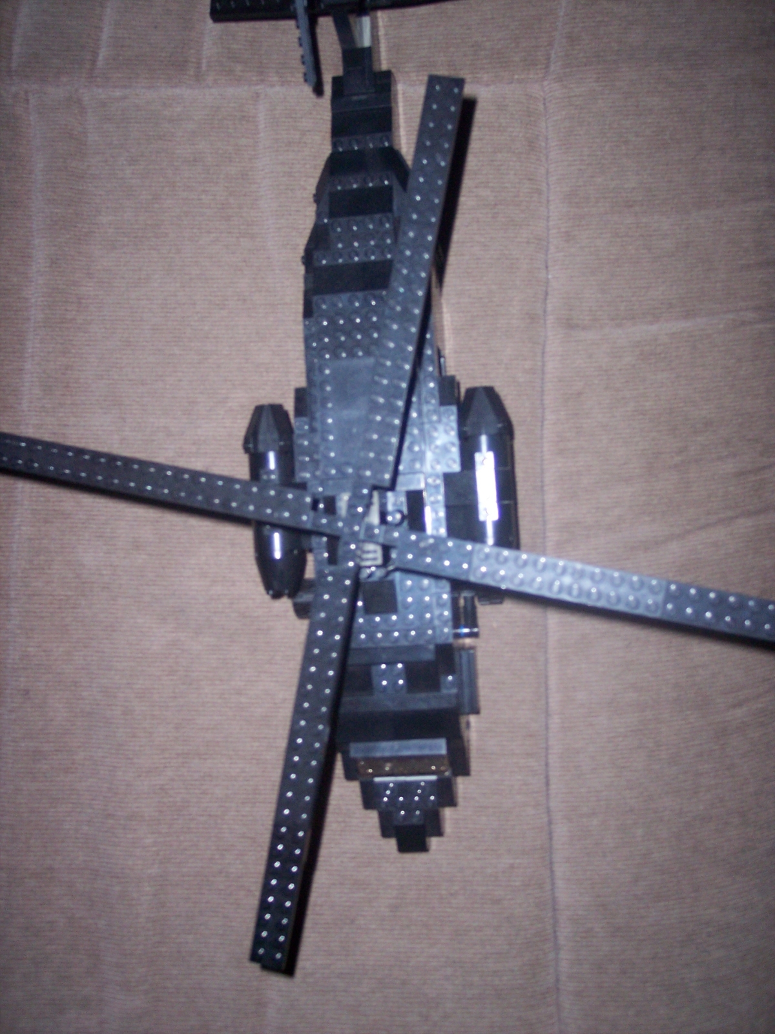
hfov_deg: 36.8
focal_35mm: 39
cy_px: 517
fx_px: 1164
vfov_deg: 47.9
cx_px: 388
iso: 140
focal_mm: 8
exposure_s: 1/60
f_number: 2.8
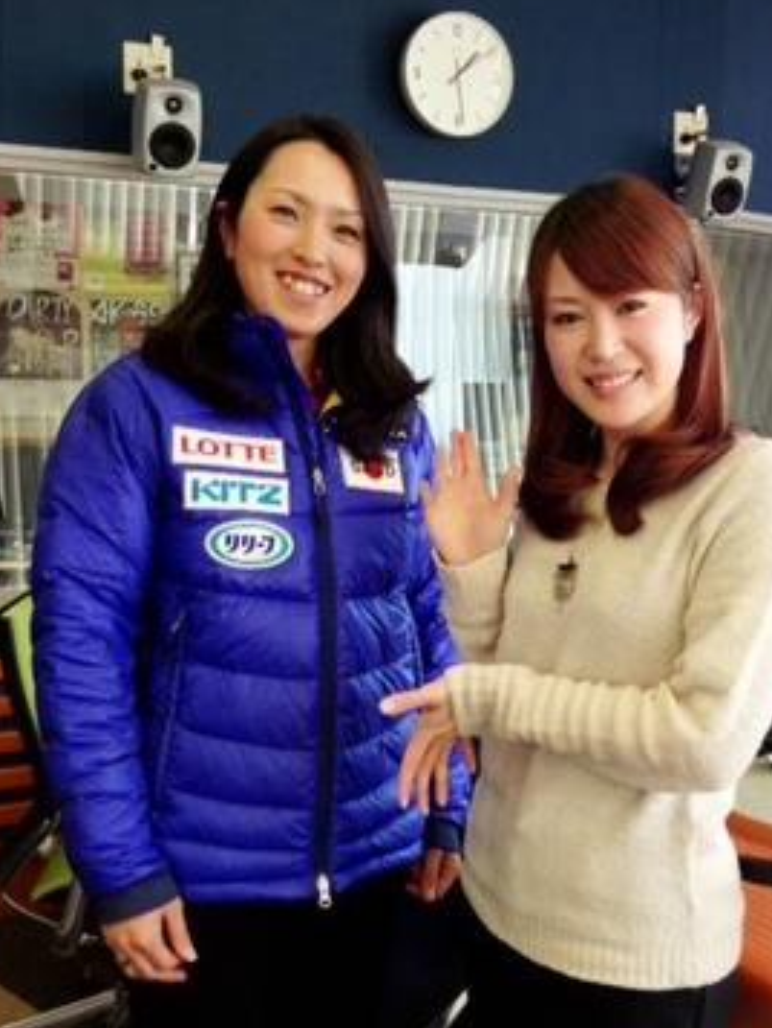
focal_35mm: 49
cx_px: 504
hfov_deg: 29.5
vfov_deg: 38.9
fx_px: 1456
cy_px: 511
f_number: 2.4
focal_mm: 4.28
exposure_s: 1/60
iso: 64
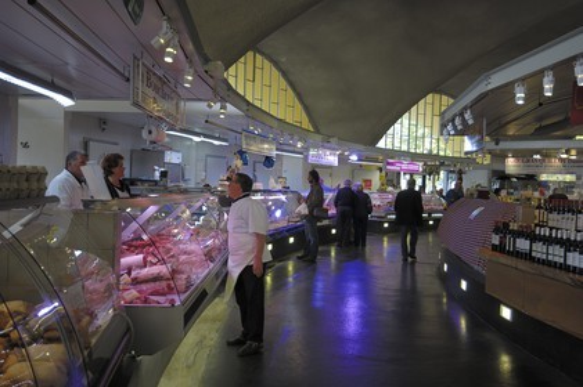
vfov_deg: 39.9
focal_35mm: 33
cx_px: 292
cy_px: 194
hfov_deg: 57.3
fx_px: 534
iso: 100
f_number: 4
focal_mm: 22
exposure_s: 1/40
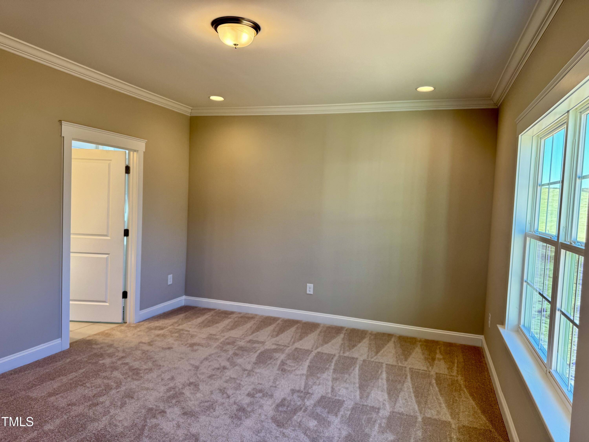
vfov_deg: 56.8
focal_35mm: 24
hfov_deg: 71.6
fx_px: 408
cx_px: 294
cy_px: 221
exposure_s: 1/195
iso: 80
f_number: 1.78
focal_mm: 6.76
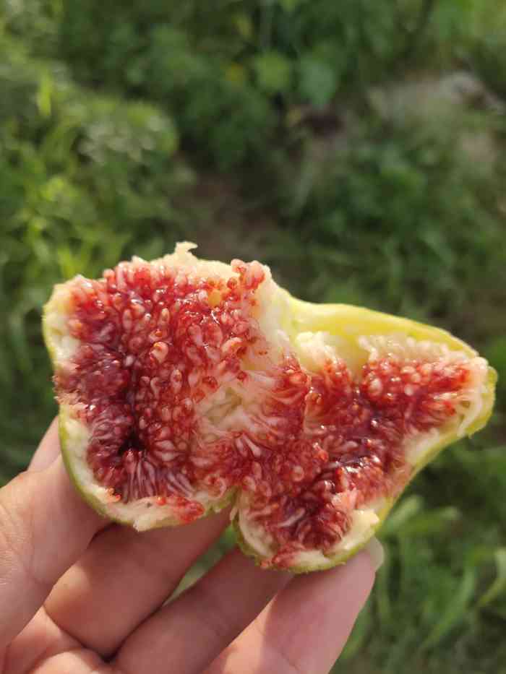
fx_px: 585
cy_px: 337
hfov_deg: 46.8
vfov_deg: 60.0
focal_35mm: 30
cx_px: 253
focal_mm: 4.35
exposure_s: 1/1111
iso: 50
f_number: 1.8
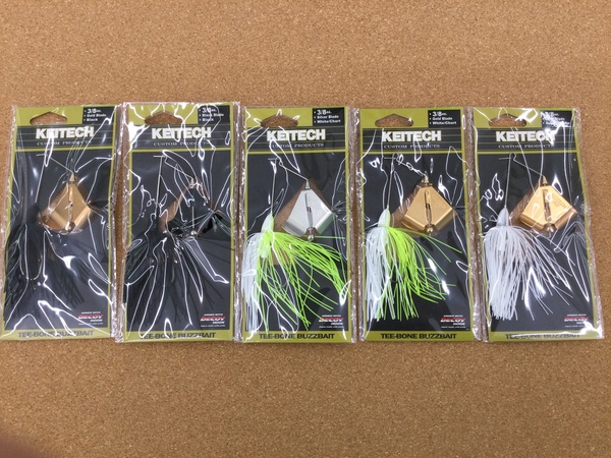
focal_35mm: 31
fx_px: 547
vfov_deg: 45.4
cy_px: 229
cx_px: 306
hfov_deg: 58.4
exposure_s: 1/40
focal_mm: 3.3
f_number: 2.4
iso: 32
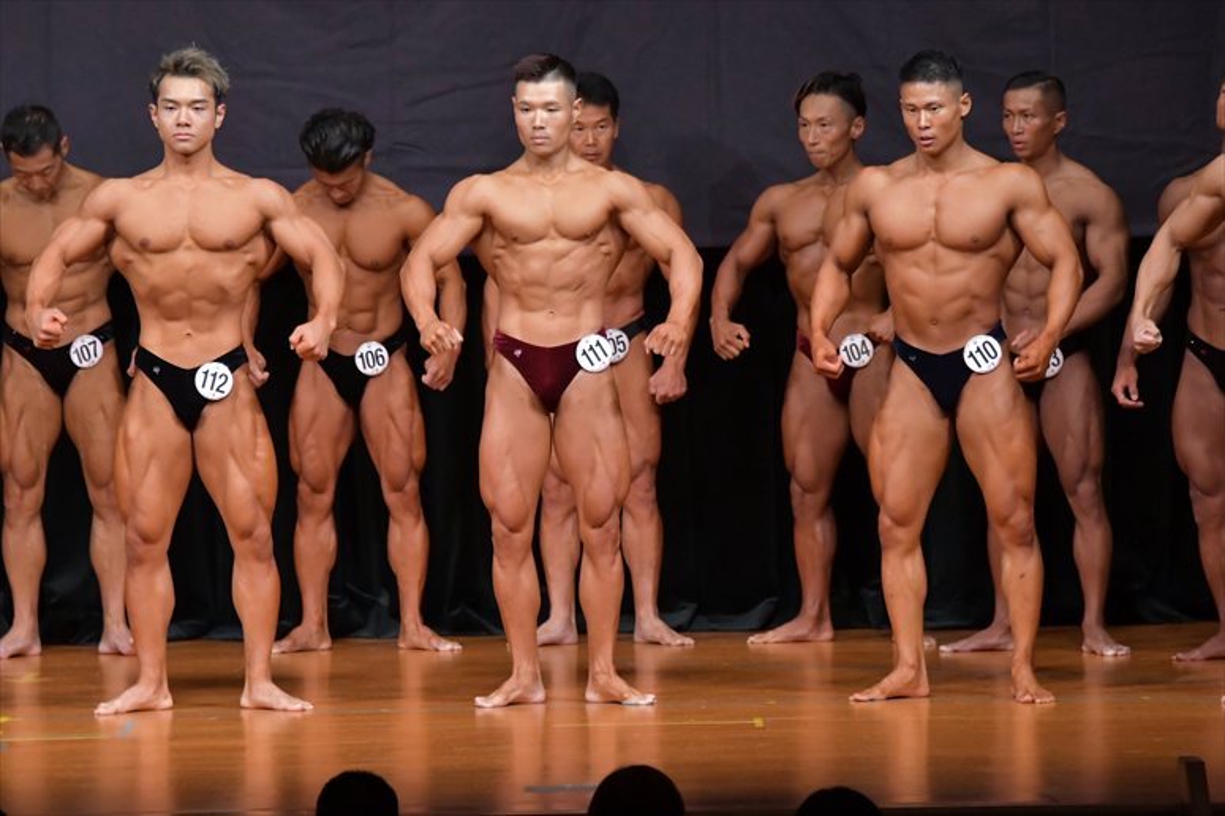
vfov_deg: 5.1
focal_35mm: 270
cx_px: 612
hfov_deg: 7.6
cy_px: 408
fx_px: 9183
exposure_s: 1/400
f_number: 5.6
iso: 5000
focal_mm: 180
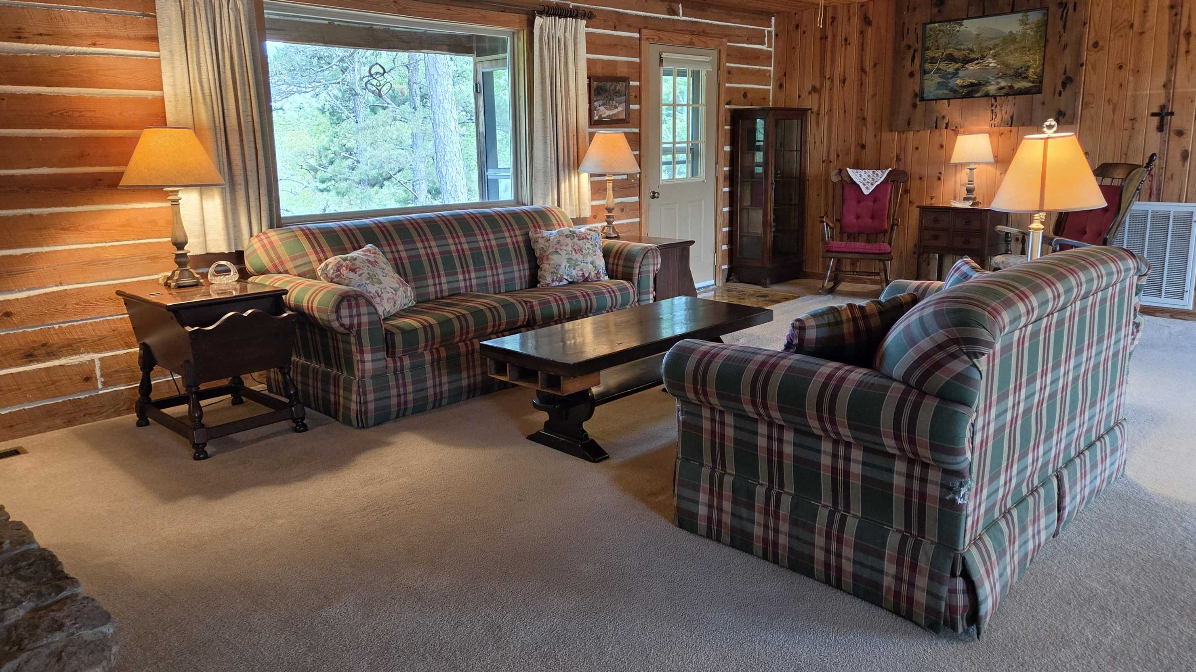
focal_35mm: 26
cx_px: 597
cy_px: 301
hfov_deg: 71.9
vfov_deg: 44.3
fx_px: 824
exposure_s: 1/120
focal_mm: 5.4
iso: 400
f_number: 1.8
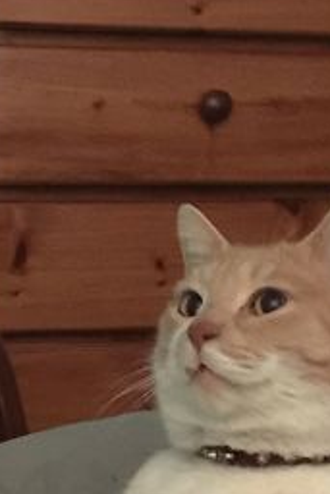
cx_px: 105
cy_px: 284
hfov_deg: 14.4
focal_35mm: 95
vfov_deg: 21.4
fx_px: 1304
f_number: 2.2
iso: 250
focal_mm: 4.15
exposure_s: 1/4
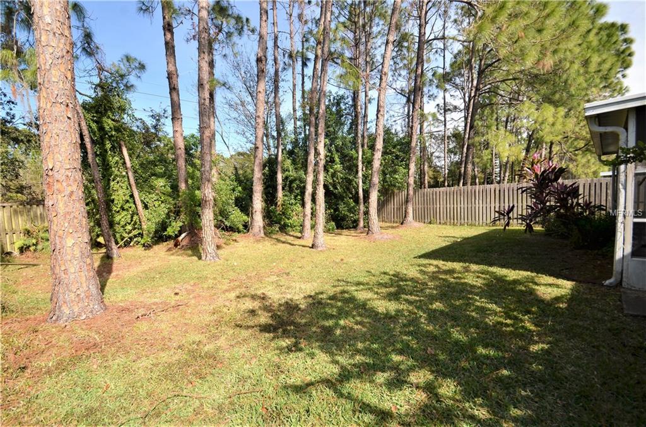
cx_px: 323
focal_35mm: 15
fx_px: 268
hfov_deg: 100.5
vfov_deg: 77.0
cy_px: 214
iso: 100
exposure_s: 1/250
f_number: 7.1
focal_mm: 10
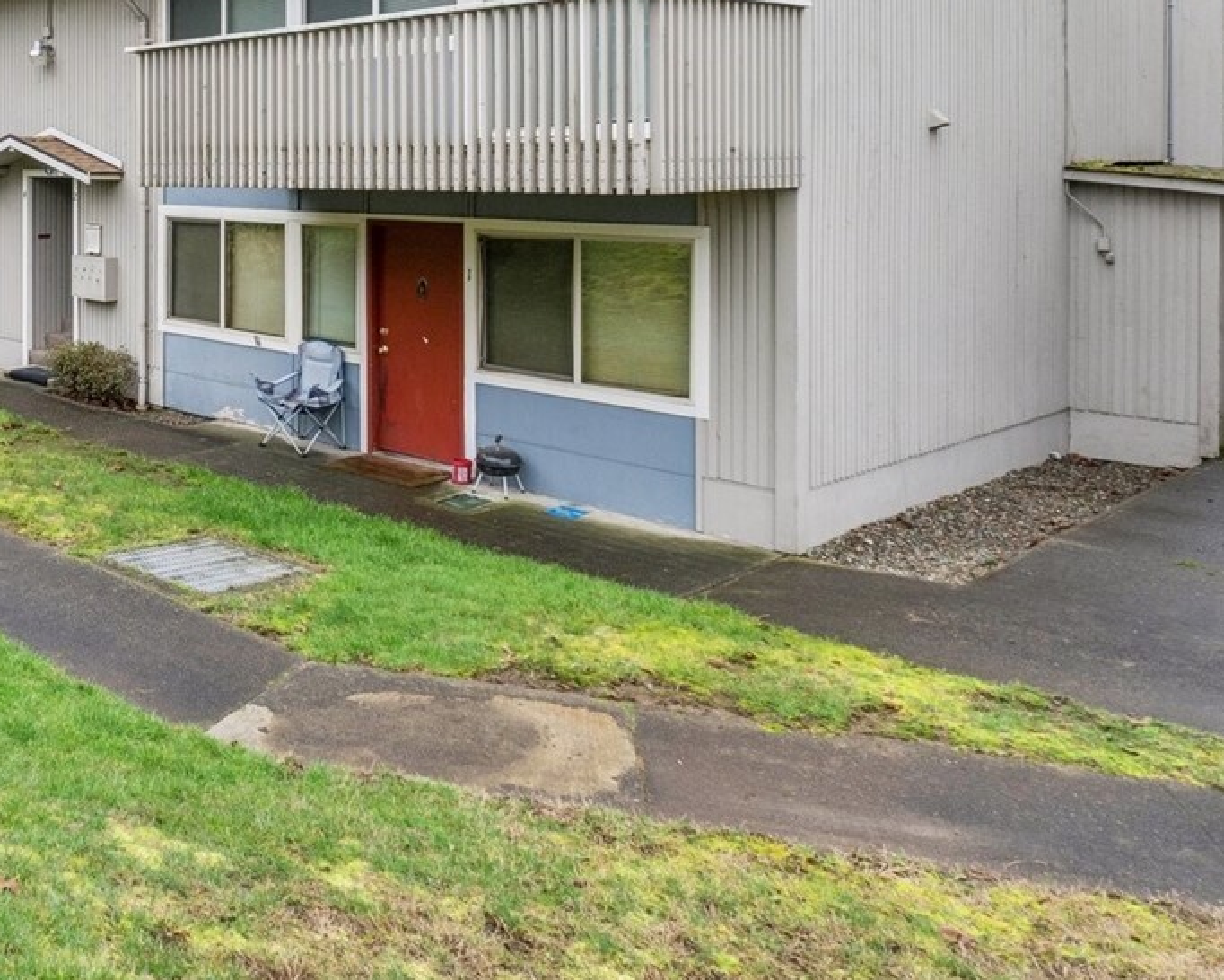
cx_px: -28
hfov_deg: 43.4
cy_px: 164
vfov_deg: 40.1
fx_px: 1268
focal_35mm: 35
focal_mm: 10
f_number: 9
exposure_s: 1/30
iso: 250
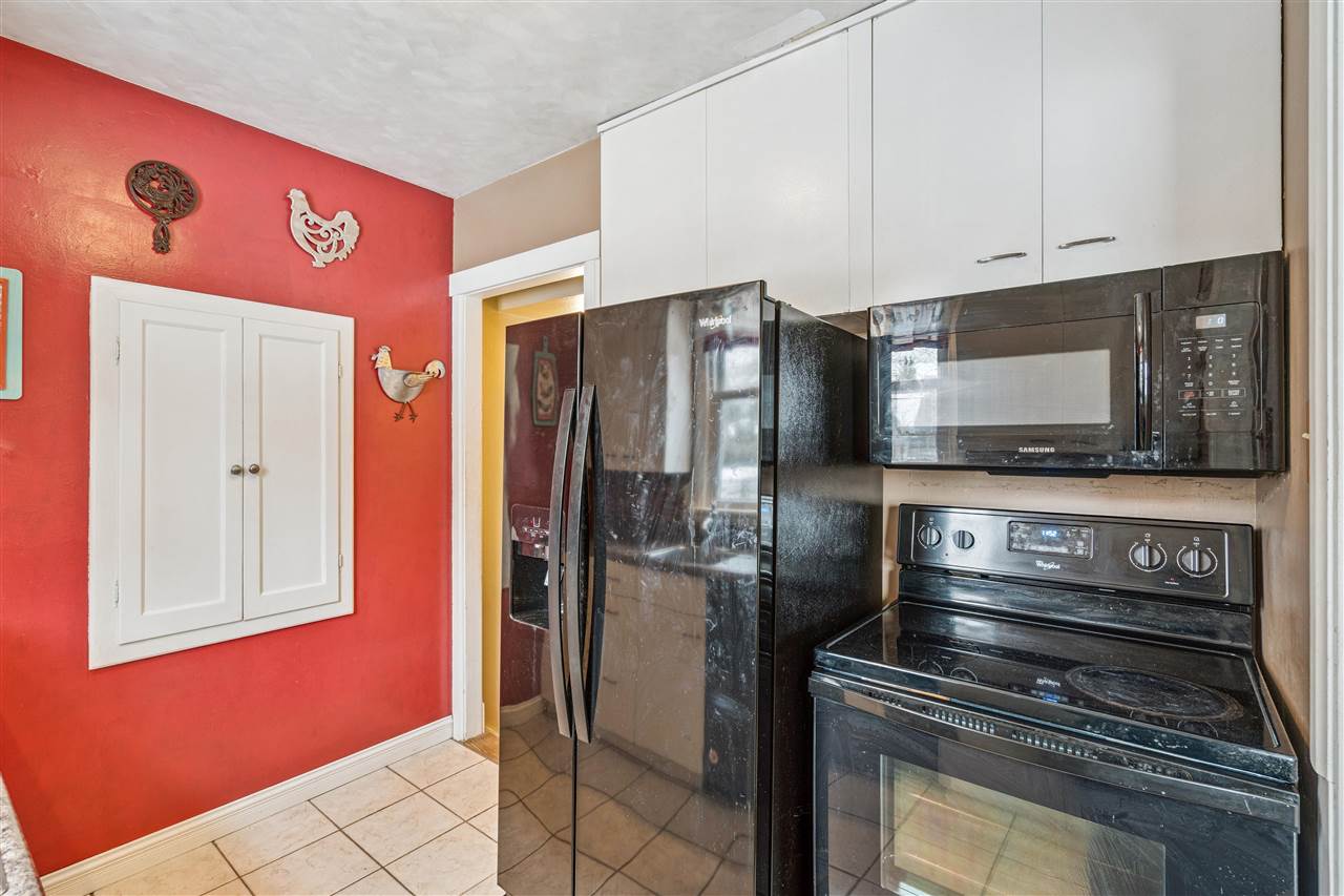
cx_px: 672
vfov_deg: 73.7
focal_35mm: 16
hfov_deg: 96.7
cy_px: 448
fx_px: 597
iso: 400
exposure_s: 1/6
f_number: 8
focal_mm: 16
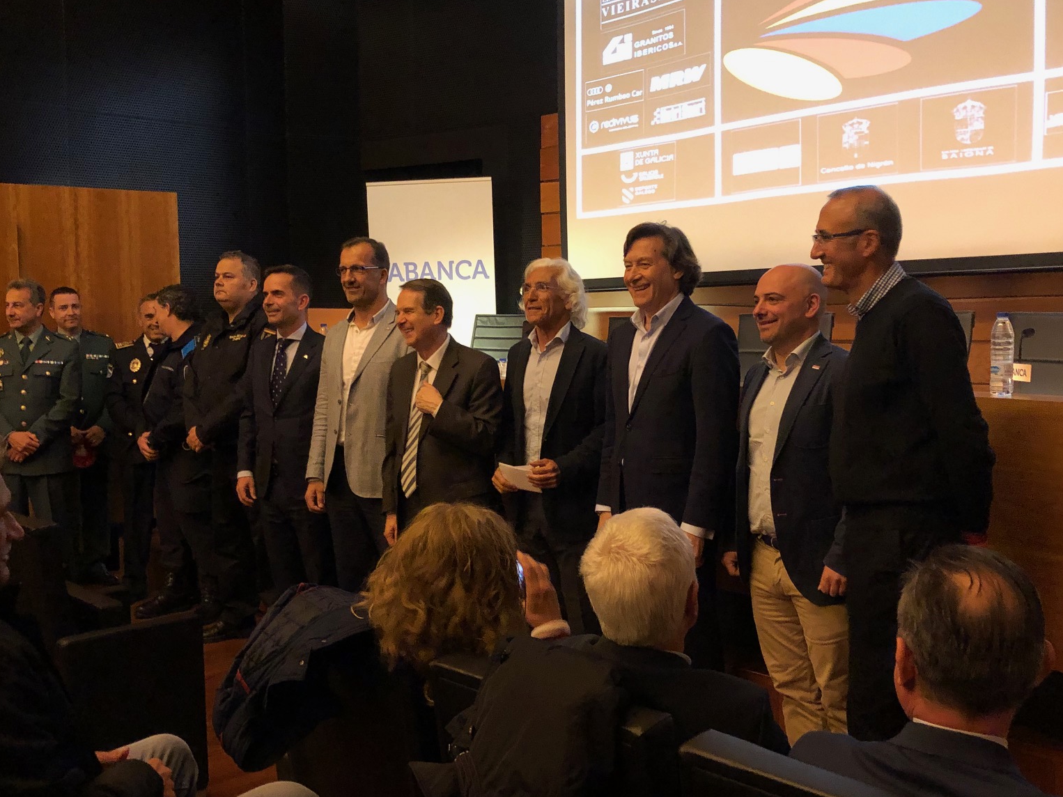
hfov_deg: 50.1
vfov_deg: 38.7
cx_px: 530
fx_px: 1136
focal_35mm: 37
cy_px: 410
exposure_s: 1/6
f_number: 1.8
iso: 100
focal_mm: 3.99
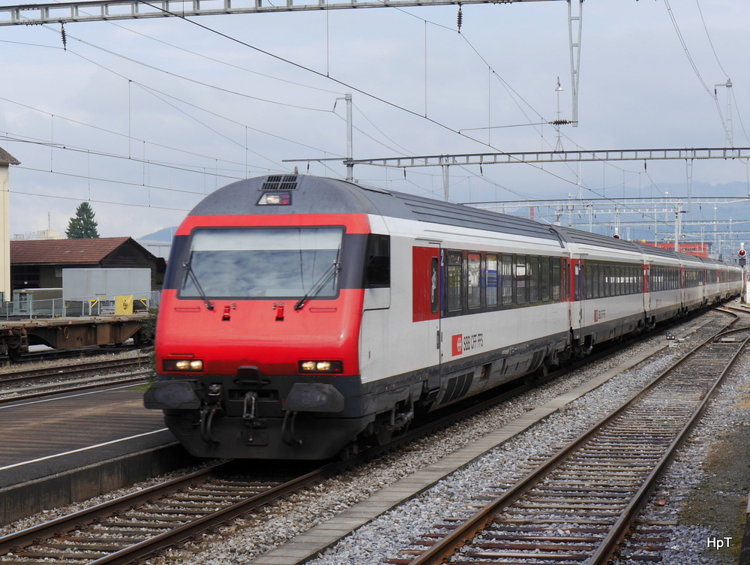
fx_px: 1258
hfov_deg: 33.2
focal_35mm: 58
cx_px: 375
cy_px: 282
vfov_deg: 25.3
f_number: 8
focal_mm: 29
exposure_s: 1/250
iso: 160
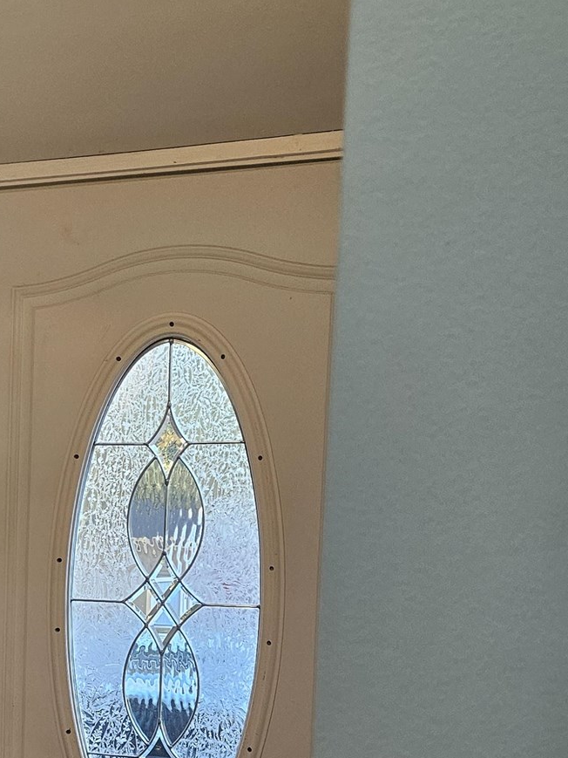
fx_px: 1334
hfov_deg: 21.6
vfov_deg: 30.9
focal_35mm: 61
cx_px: -179
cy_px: 611
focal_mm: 5.4
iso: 250
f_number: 1.8
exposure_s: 1/120
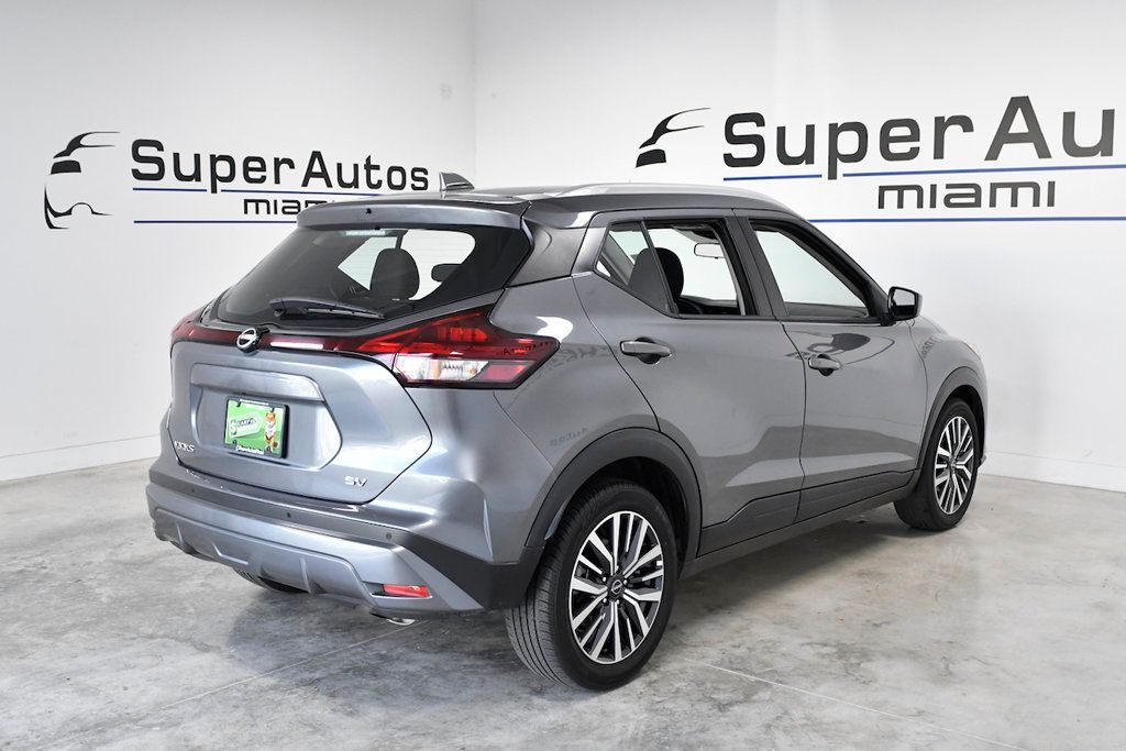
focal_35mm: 36
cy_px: 376
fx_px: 1126
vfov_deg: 36.9
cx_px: 563
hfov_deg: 53.1
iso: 2000
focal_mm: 24
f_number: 4.5
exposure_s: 1/800
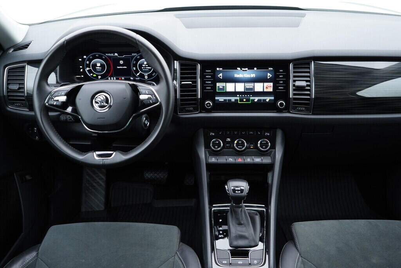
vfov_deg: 36.9
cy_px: 134
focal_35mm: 36
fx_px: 401
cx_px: 200
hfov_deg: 53.1
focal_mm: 24
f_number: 2.8
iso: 320
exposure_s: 1/40
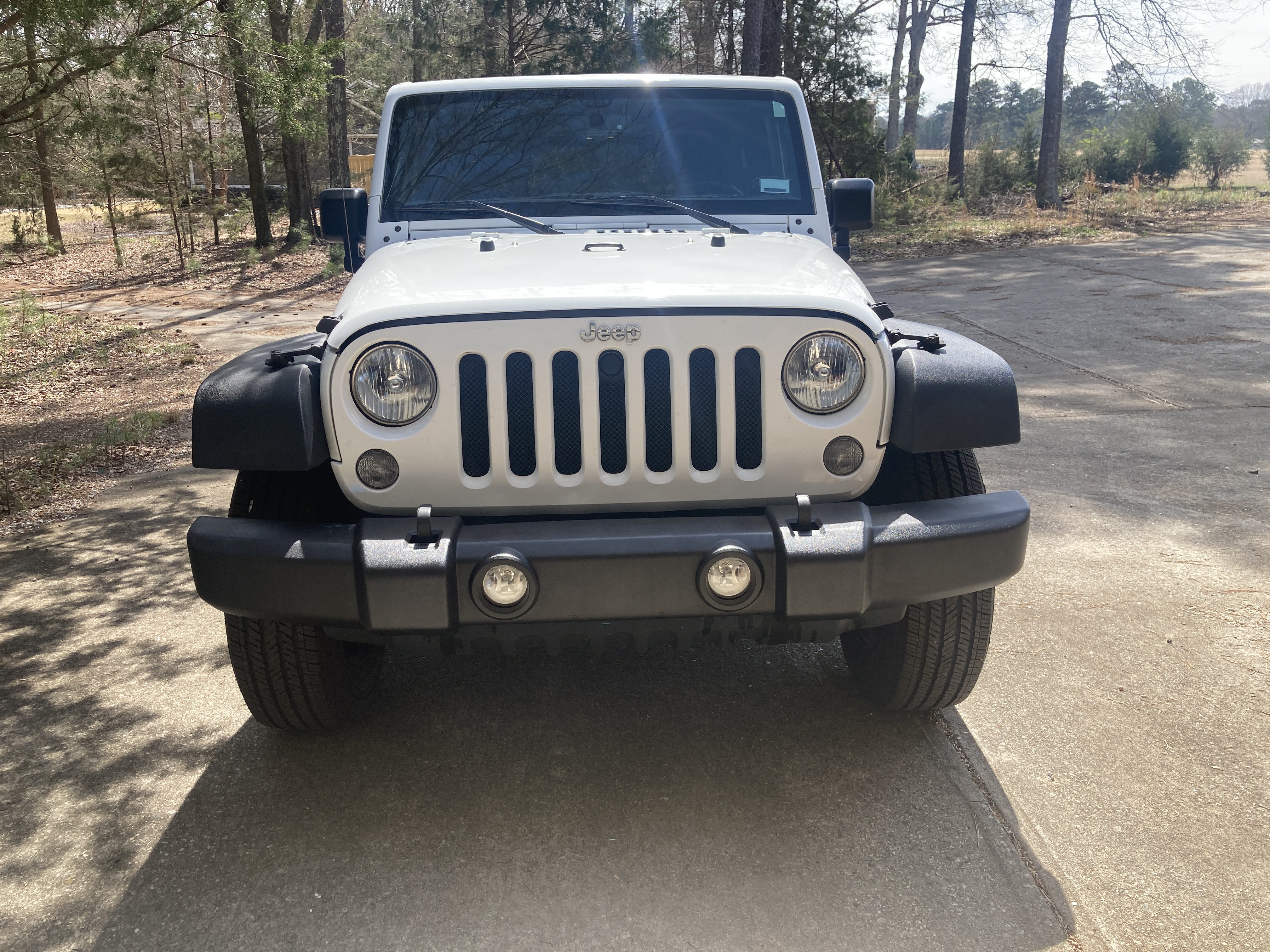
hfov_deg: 63.4
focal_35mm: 28
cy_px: 476
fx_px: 1027
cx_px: 635
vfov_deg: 49.7
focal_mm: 3.99
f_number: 1.8
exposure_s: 1/750
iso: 20
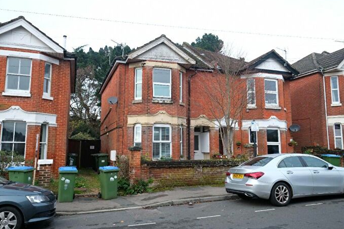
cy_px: 111
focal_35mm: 30
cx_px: 169
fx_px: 287
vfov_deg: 43.6
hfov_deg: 61.9
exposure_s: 1/200
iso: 200
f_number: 4.5
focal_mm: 19.1
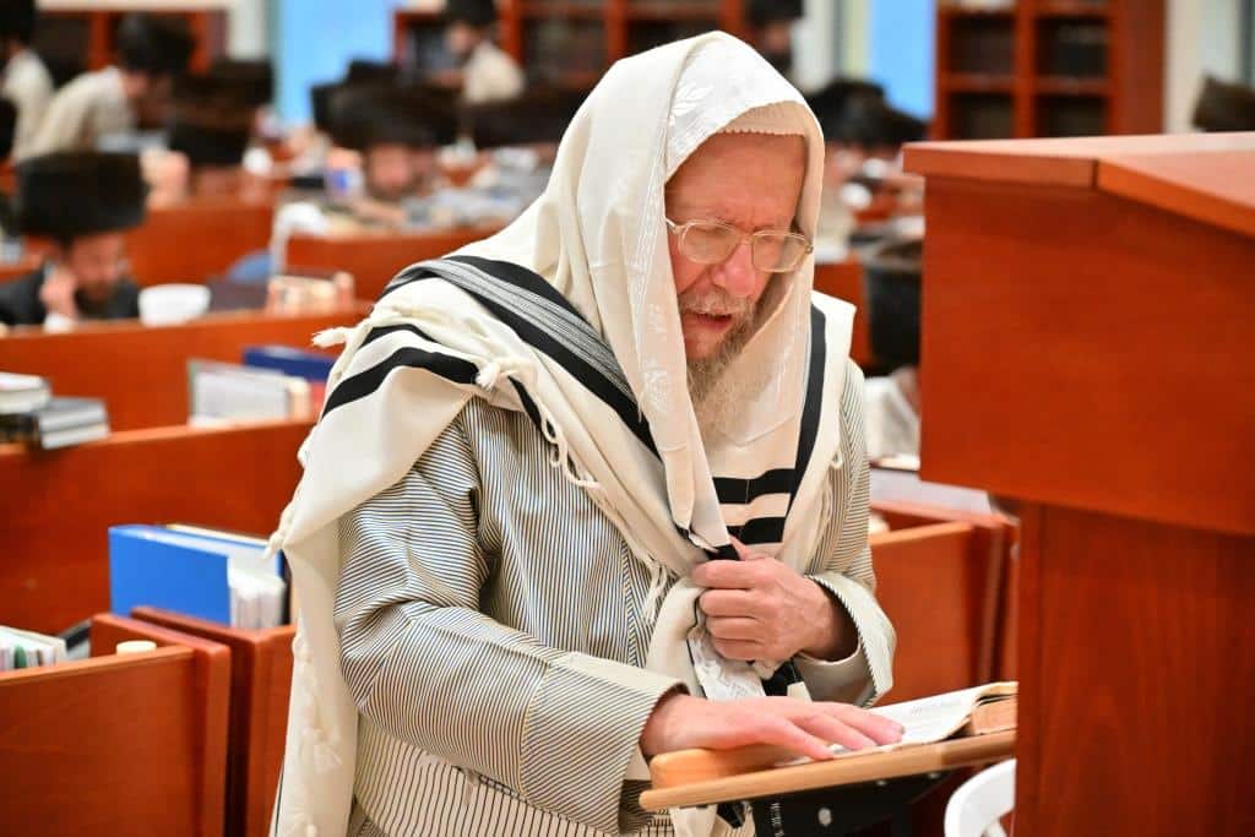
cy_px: 418
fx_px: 2894
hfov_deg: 24.5
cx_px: 628
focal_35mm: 83
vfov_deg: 16.5
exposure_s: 1/800
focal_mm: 83
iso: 5000
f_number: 4
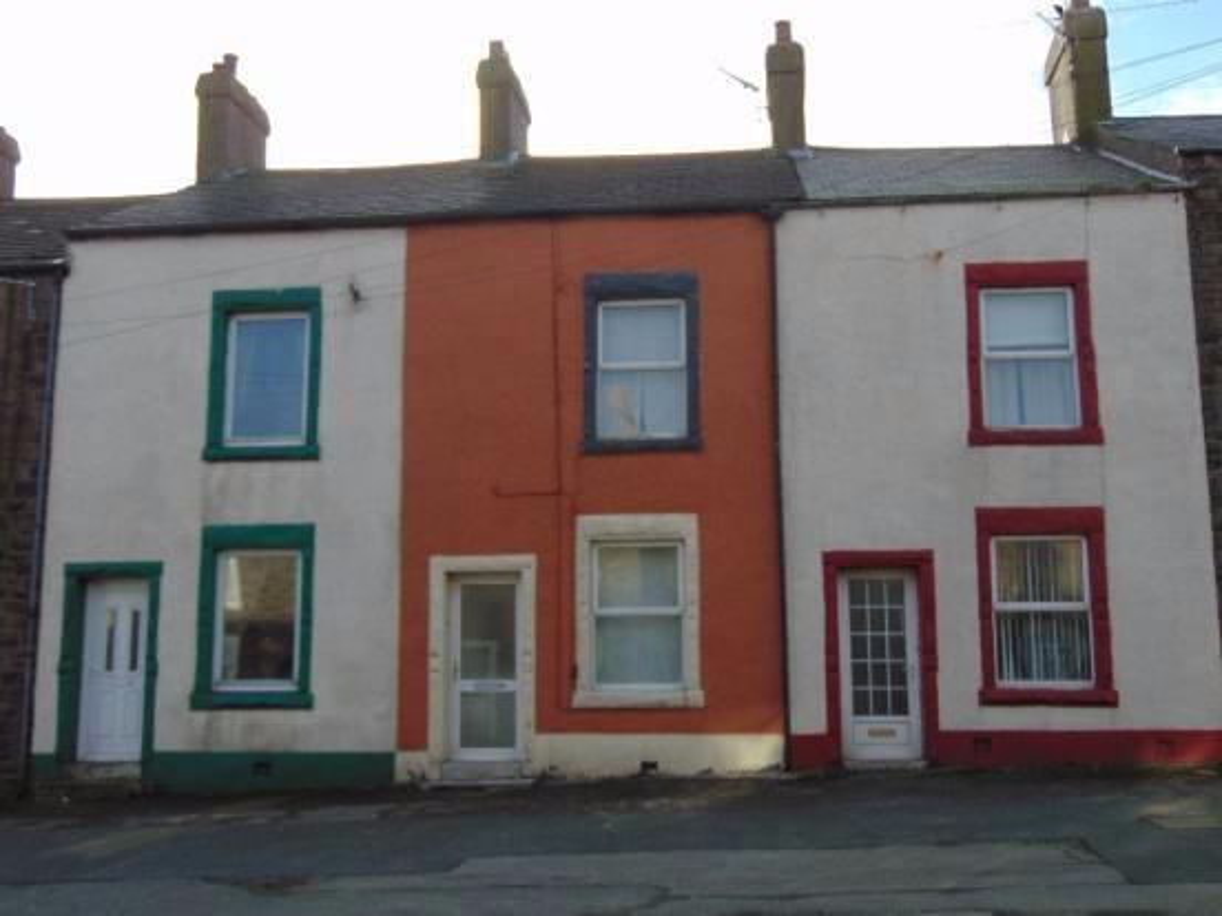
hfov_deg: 47.9
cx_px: 611
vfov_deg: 36.8
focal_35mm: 39
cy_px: 458
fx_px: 1377
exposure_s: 1/200
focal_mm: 6.9
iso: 80
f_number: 3.3
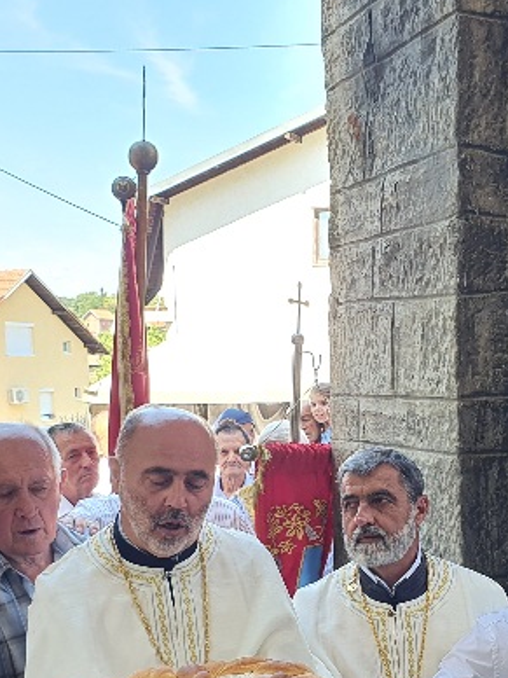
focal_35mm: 54
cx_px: 365
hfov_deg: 26.8
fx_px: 1057
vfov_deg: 35.1
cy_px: 472
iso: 50
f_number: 2.4
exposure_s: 1/119
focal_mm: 4.32
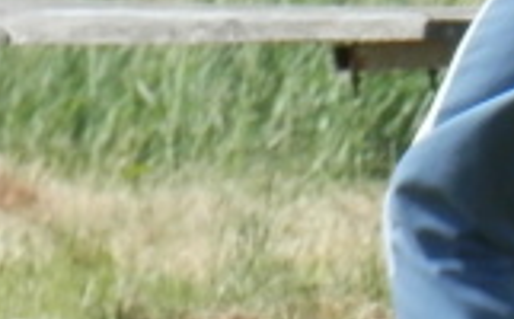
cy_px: -8
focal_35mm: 1621
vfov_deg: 0.8
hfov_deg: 1.3
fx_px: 22668
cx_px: 619
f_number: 6.7
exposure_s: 1/200
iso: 80
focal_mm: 59.3
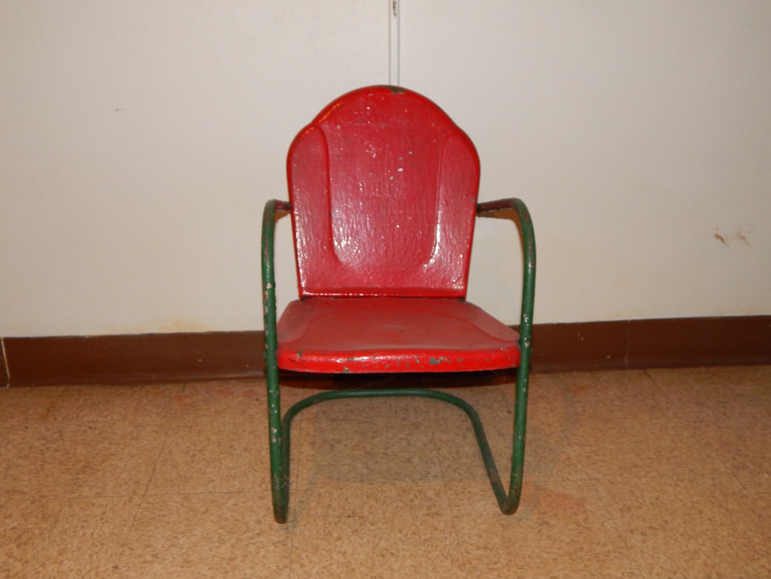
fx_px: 780
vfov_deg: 40.7
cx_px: 386
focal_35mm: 35
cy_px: 290
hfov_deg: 52.6
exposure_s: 1/30
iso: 200
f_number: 3.3
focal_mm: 6.1
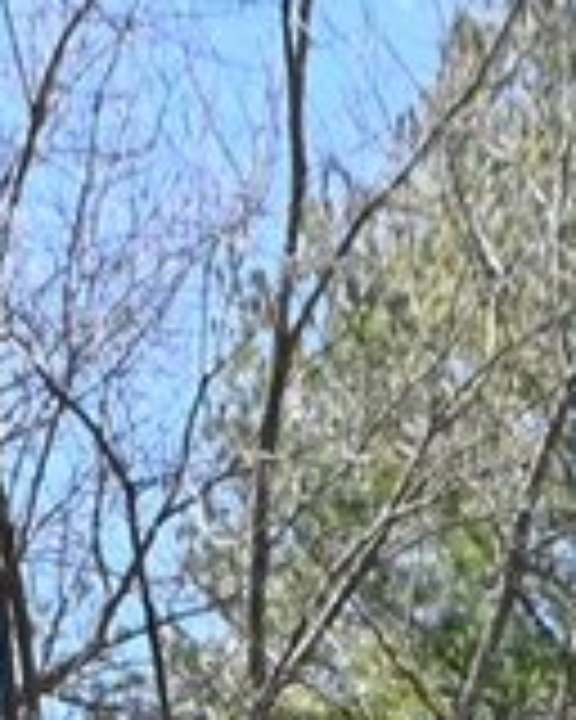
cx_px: 454
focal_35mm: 152
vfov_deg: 9.6
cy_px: 2200
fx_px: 3239
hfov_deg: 10.1
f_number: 13
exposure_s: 1/160
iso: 400
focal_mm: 16
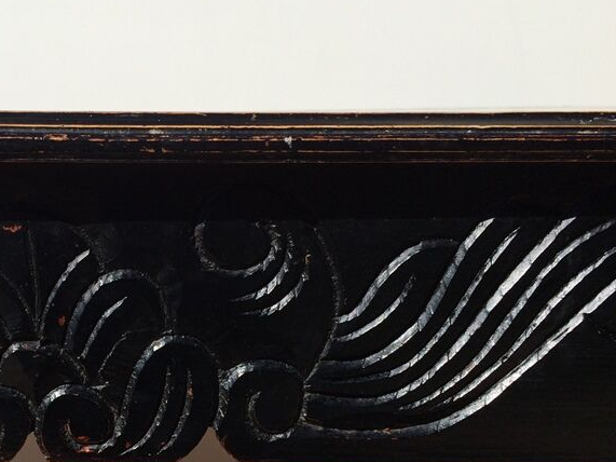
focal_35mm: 52
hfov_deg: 35.3
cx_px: 98
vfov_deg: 27.3
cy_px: 384
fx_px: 925
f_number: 2.2
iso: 32
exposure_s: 1/2740
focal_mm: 4.15
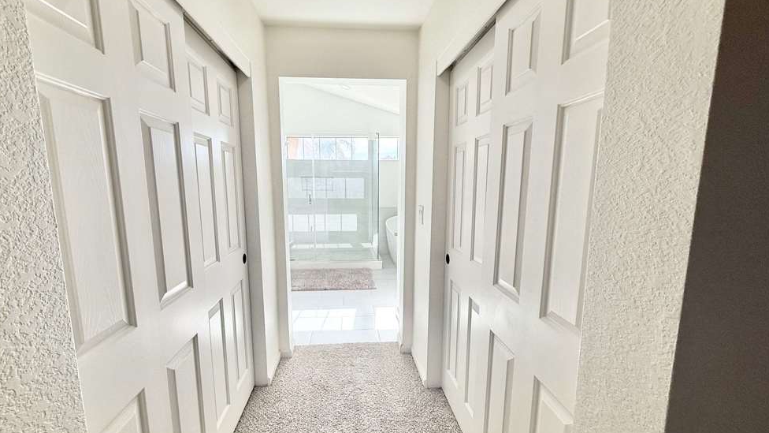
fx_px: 326
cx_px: 368
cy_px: 230
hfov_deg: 99.3
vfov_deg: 67.0
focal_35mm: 16
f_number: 2.2
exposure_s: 1/297
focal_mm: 2.22
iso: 50
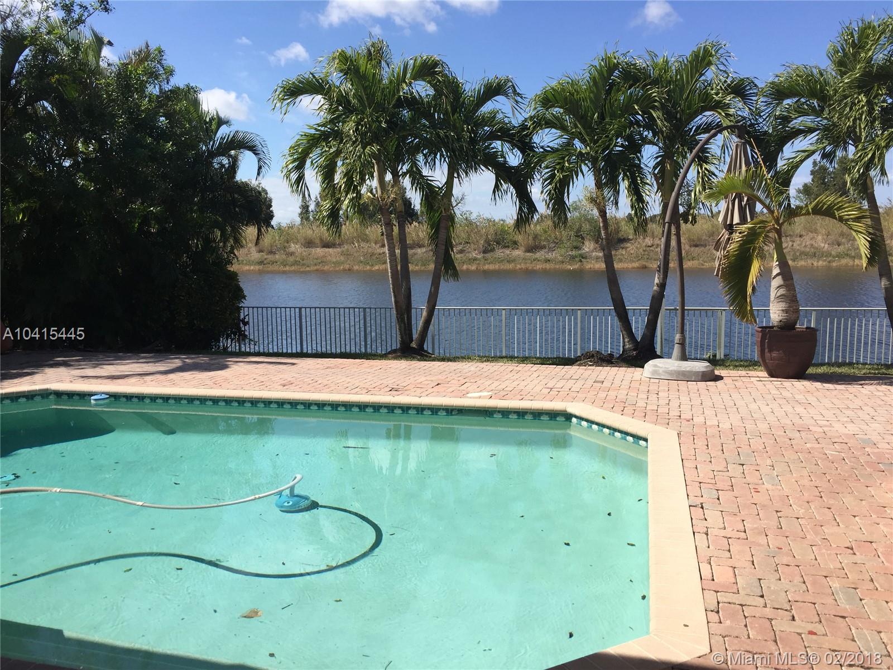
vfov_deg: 48.2
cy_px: 335
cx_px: 446
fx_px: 748
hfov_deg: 61.7
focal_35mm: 29
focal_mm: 4.15
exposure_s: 1/1980
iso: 32
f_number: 2.2
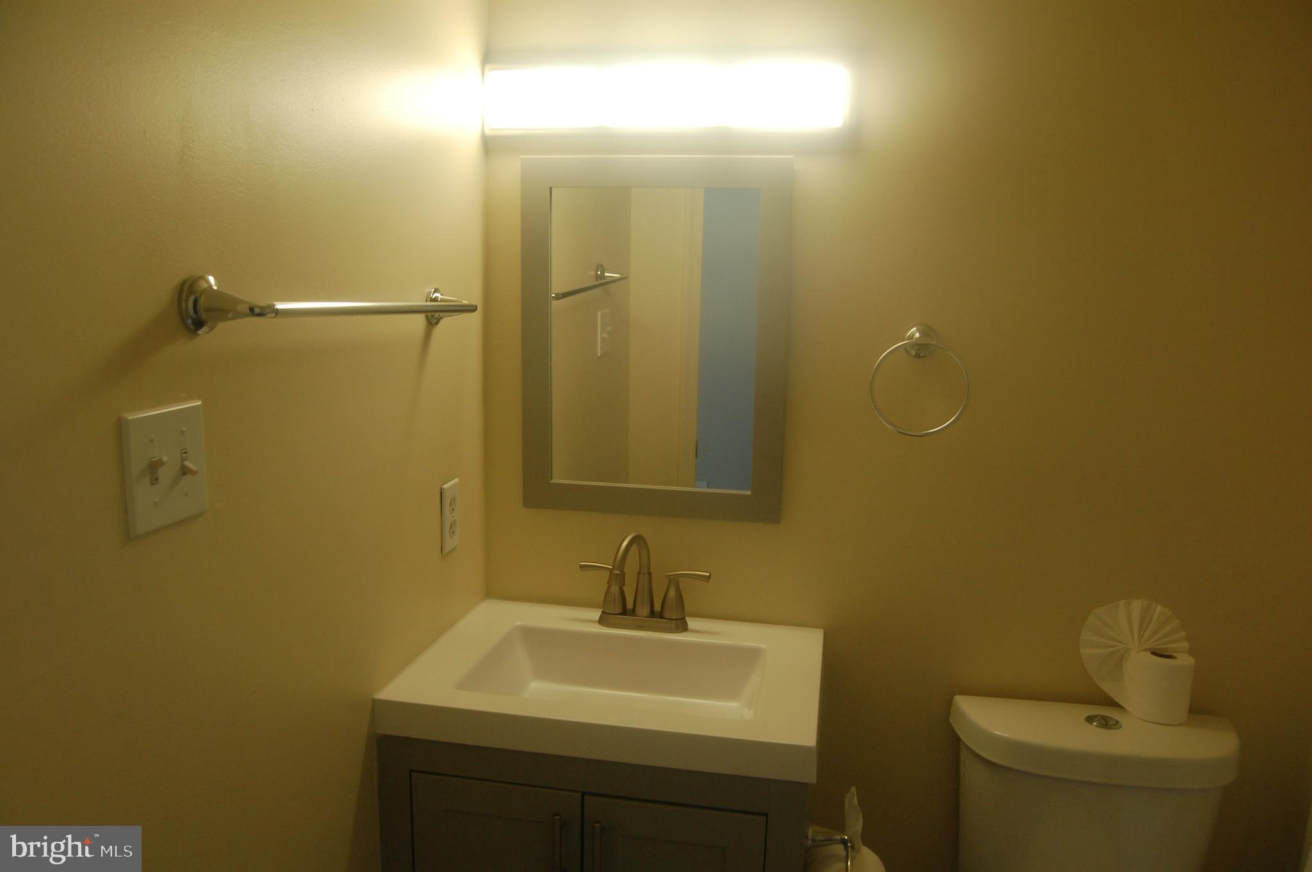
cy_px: 436
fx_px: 983
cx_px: 656
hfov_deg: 67.4
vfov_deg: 47.8
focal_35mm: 27
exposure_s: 1/100
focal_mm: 18
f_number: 5
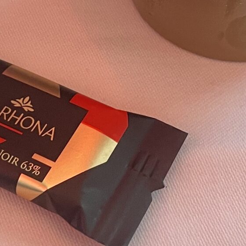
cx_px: 183
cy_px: 0
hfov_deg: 16.5
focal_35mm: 105
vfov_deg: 16.2
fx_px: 844
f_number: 1.6
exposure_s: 1/63
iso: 125
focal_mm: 4.2
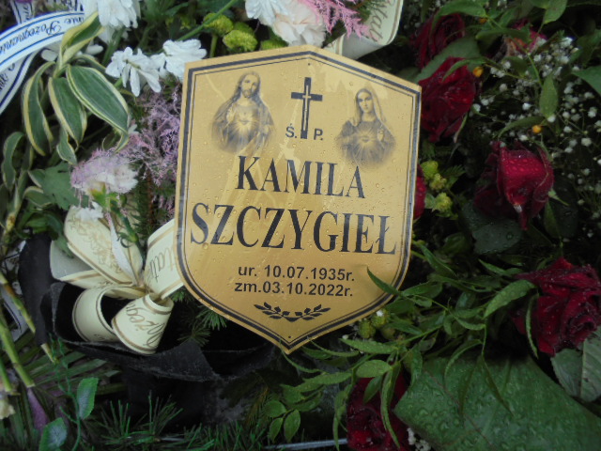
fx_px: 451
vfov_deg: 53.1
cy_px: 226
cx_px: 300
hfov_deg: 67.3
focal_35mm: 26
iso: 100
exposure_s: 1/250
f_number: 3.5
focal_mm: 4.6
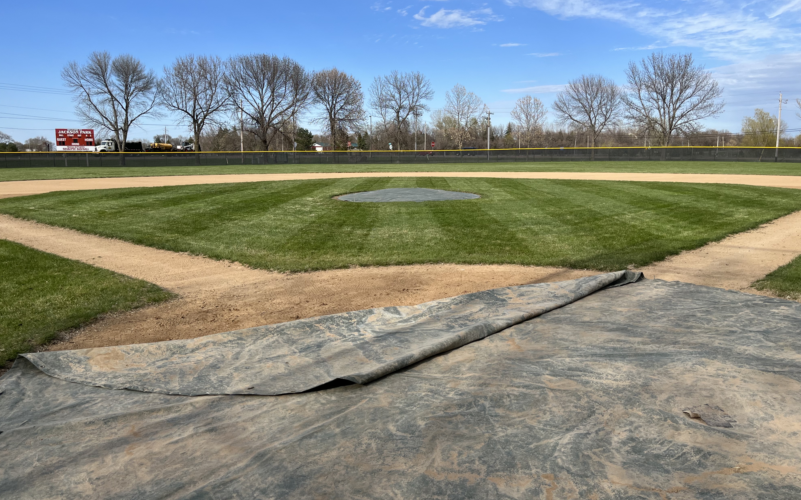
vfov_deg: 44.5
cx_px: 402
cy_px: 231
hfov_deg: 66.5
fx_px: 611
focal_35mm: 28
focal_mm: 5.1
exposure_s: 1/3215
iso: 50
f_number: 1.6
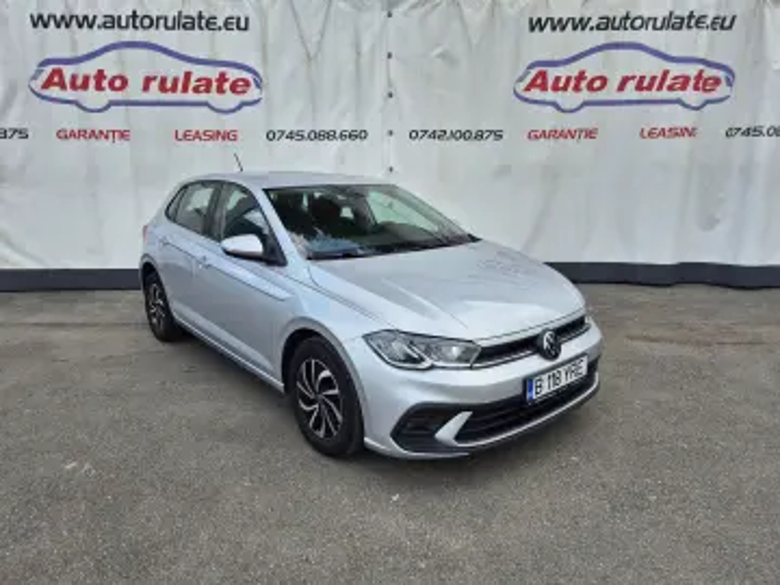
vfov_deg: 58.9
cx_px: 390
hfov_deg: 73.9
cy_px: 292
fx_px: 518
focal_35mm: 23
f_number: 1.8
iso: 25
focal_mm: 5.4
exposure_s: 1/1224
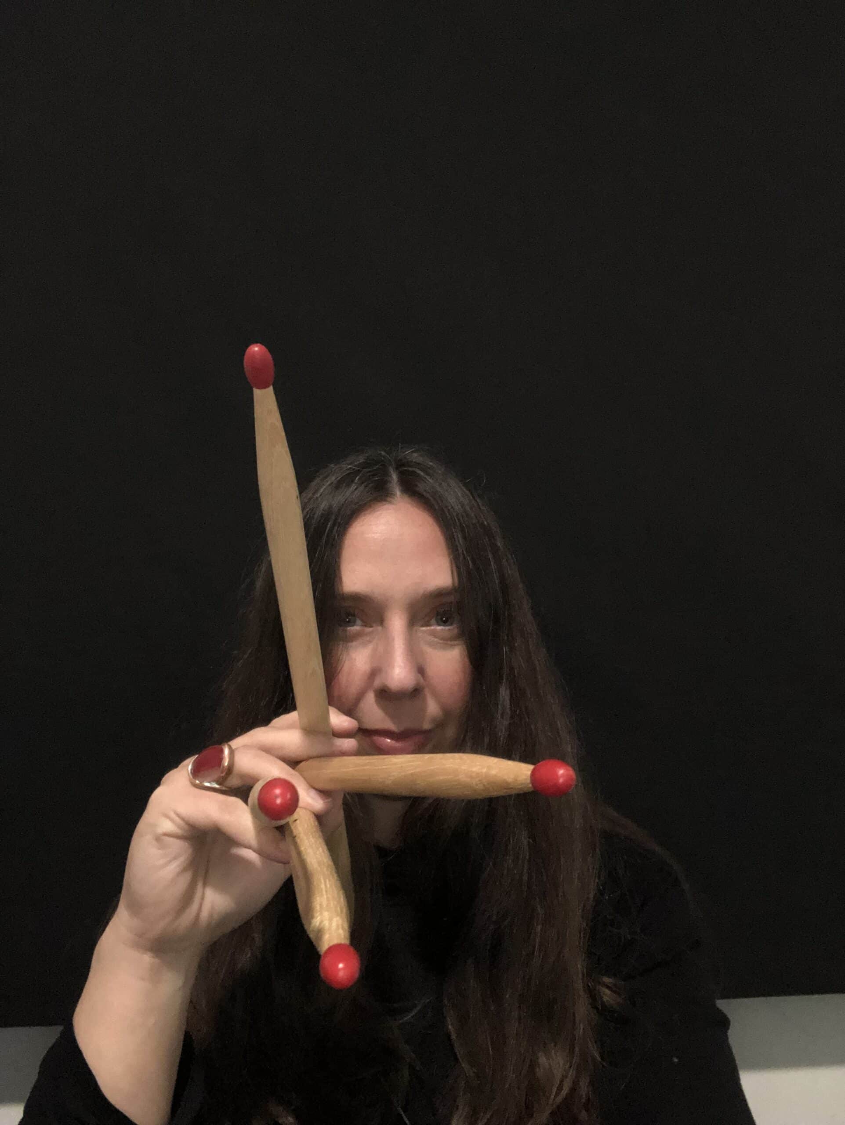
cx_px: 422
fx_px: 1040
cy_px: 562
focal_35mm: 32
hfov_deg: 44.2
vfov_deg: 56.8
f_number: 2.2
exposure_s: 1/20
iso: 250
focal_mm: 2.87
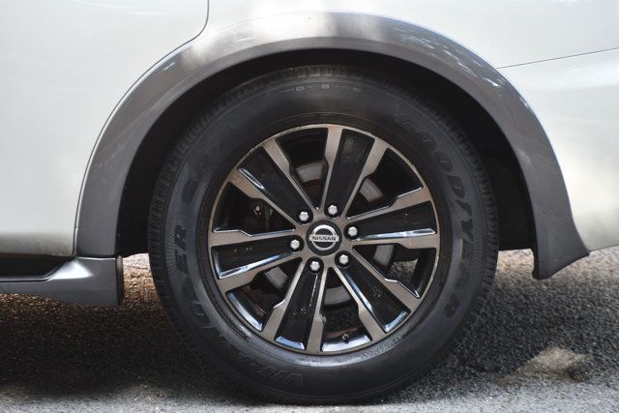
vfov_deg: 9.7
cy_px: 206
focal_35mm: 142
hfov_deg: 14.4
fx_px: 2442
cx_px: 310
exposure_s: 1/250
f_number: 4.8
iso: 800
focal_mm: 95
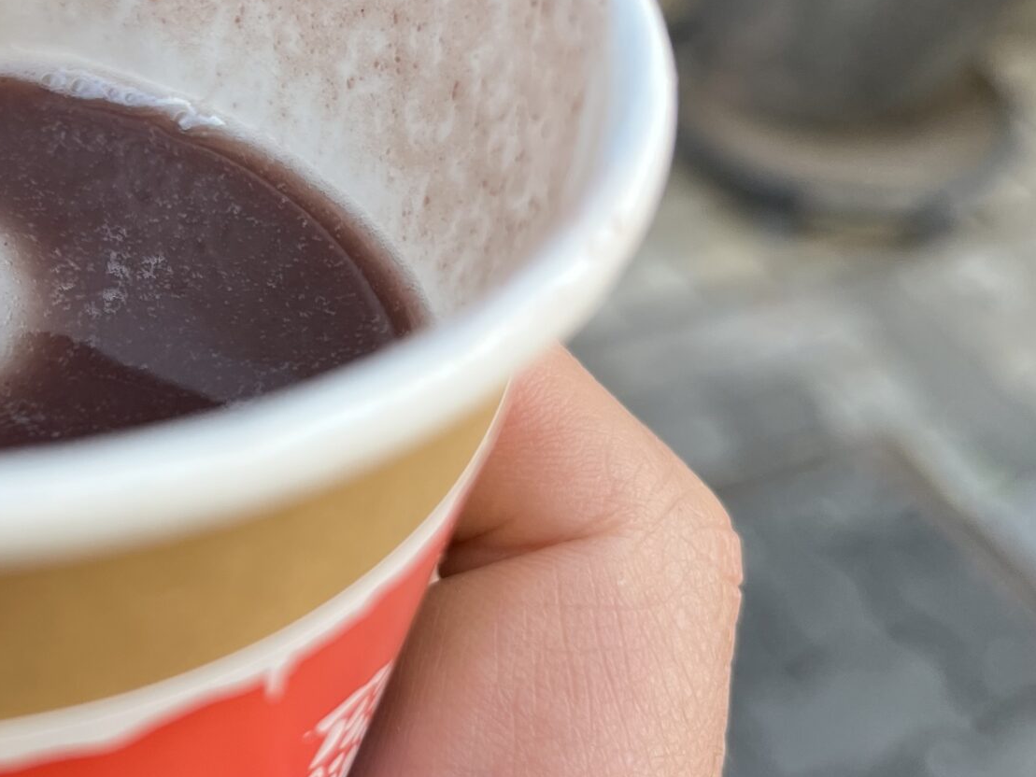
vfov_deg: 24.3
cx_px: 170
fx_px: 1796
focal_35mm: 60
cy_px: 286
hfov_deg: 31.2
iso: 32
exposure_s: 1/125
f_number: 1.6
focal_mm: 5.1
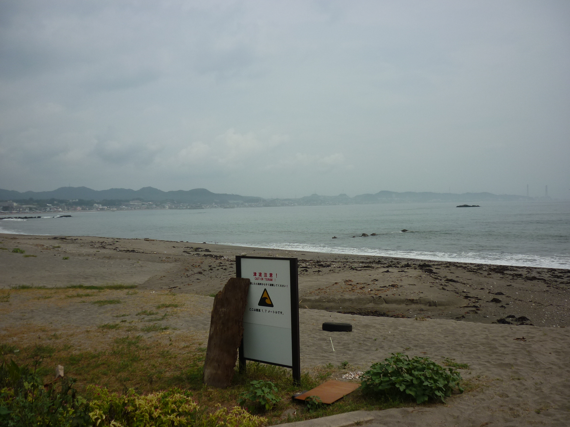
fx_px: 543
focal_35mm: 33
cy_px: 214
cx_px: 285
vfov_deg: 42.9
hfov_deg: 55.4
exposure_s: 1/400
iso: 80
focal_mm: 5.5
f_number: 8
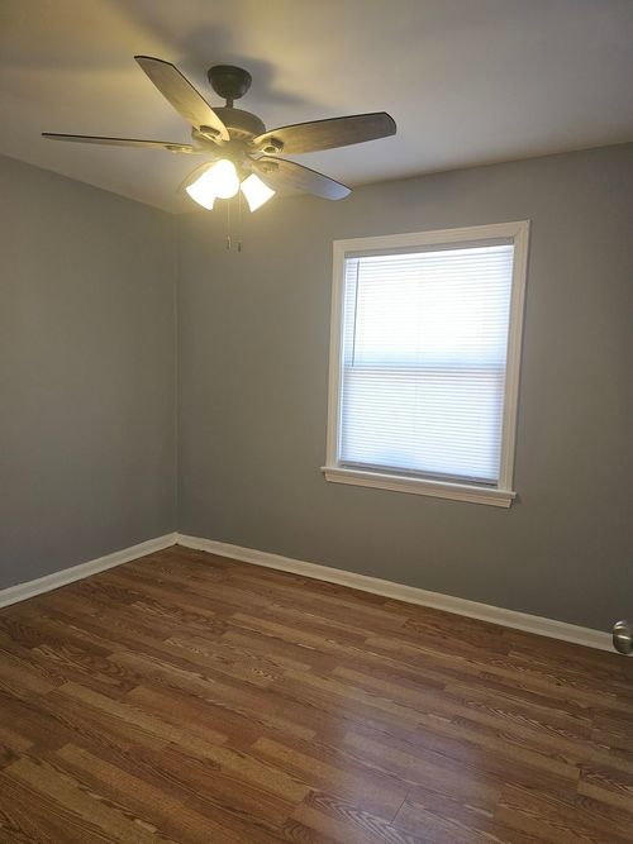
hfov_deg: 58.9
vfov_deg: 73.9
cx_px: 316
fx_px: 561
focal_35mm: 23
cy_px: 422
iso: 50
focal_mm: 6.3
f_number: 1.7
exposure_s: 1/60
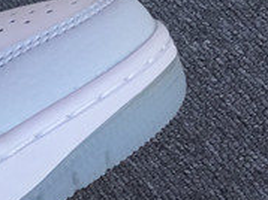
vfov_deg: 9.5
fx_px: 1207
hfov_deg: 11.2
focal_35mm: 156
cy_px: 77
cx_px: -299
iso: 25
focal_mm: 3.3
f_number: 2.4
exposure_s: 1/143
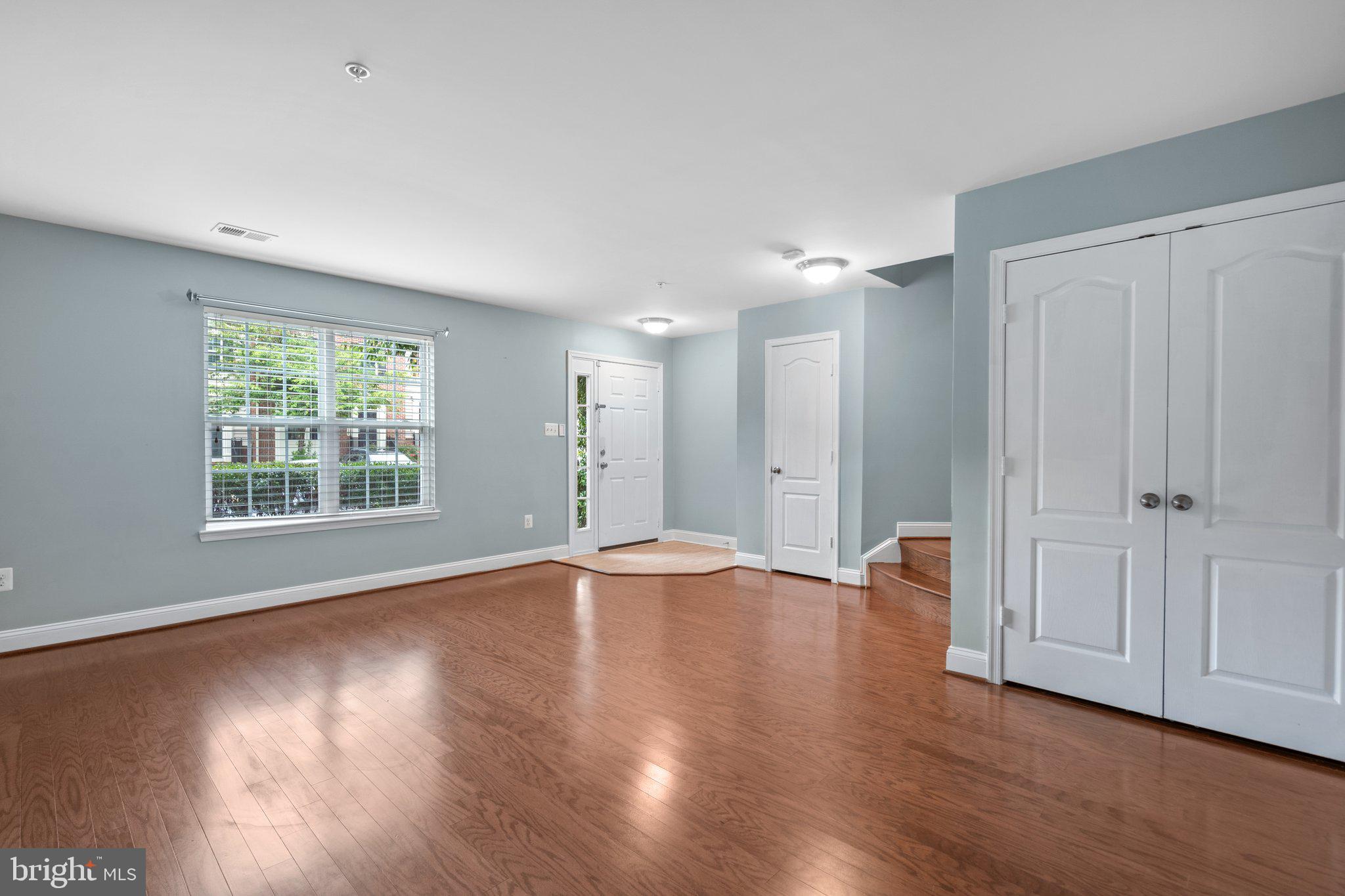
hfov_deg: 96.7
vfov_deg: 73.7
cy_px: 448
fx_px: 598
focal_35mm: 16
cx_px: 672
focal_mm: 16
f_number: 8
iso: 400
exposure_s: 1/1.67
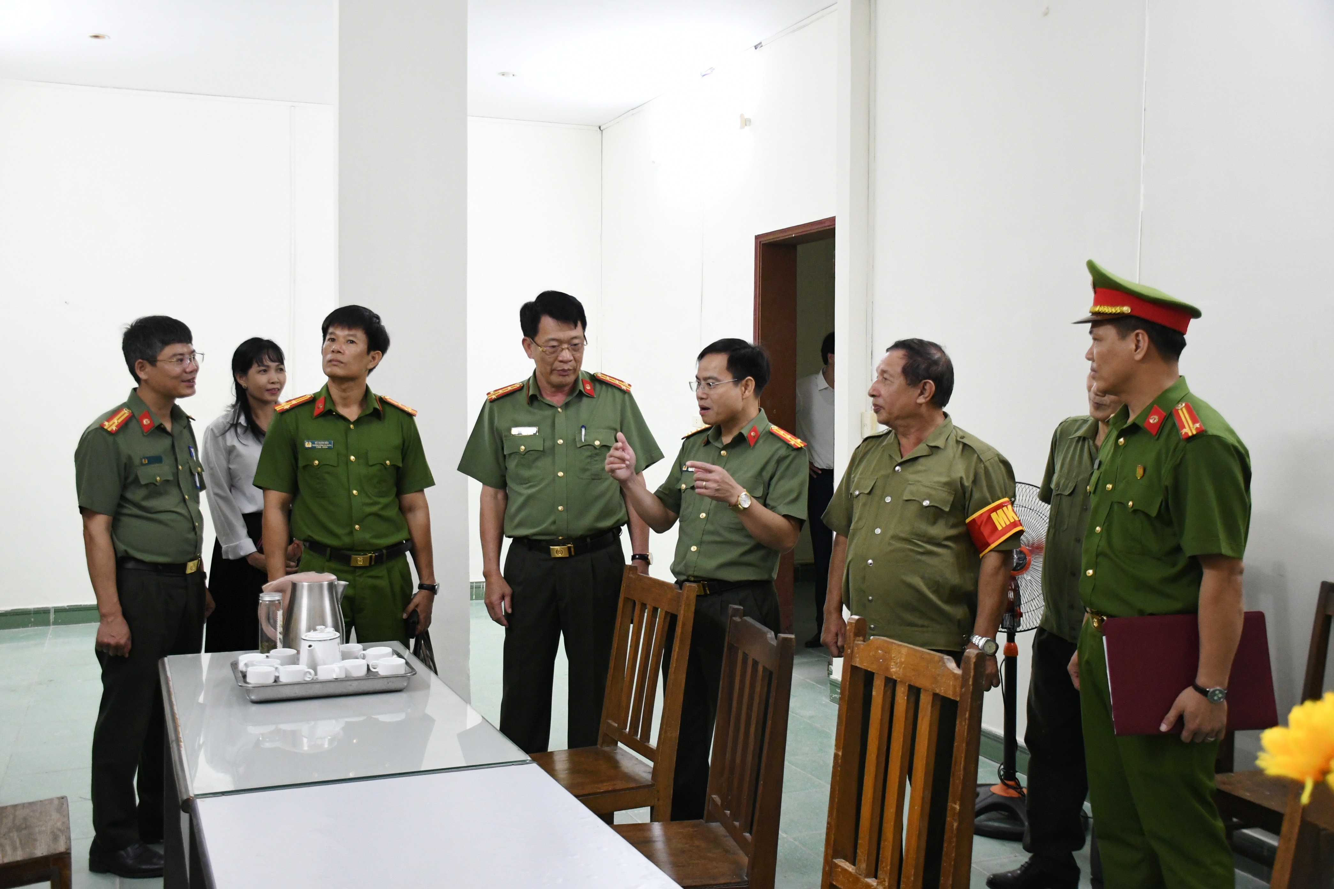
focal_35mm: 34
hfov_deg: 55.1
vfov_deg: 38.4
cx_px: 667
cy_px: 444
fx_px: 1278
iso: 2500
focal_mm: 23
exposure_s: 1/200
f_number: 3.8
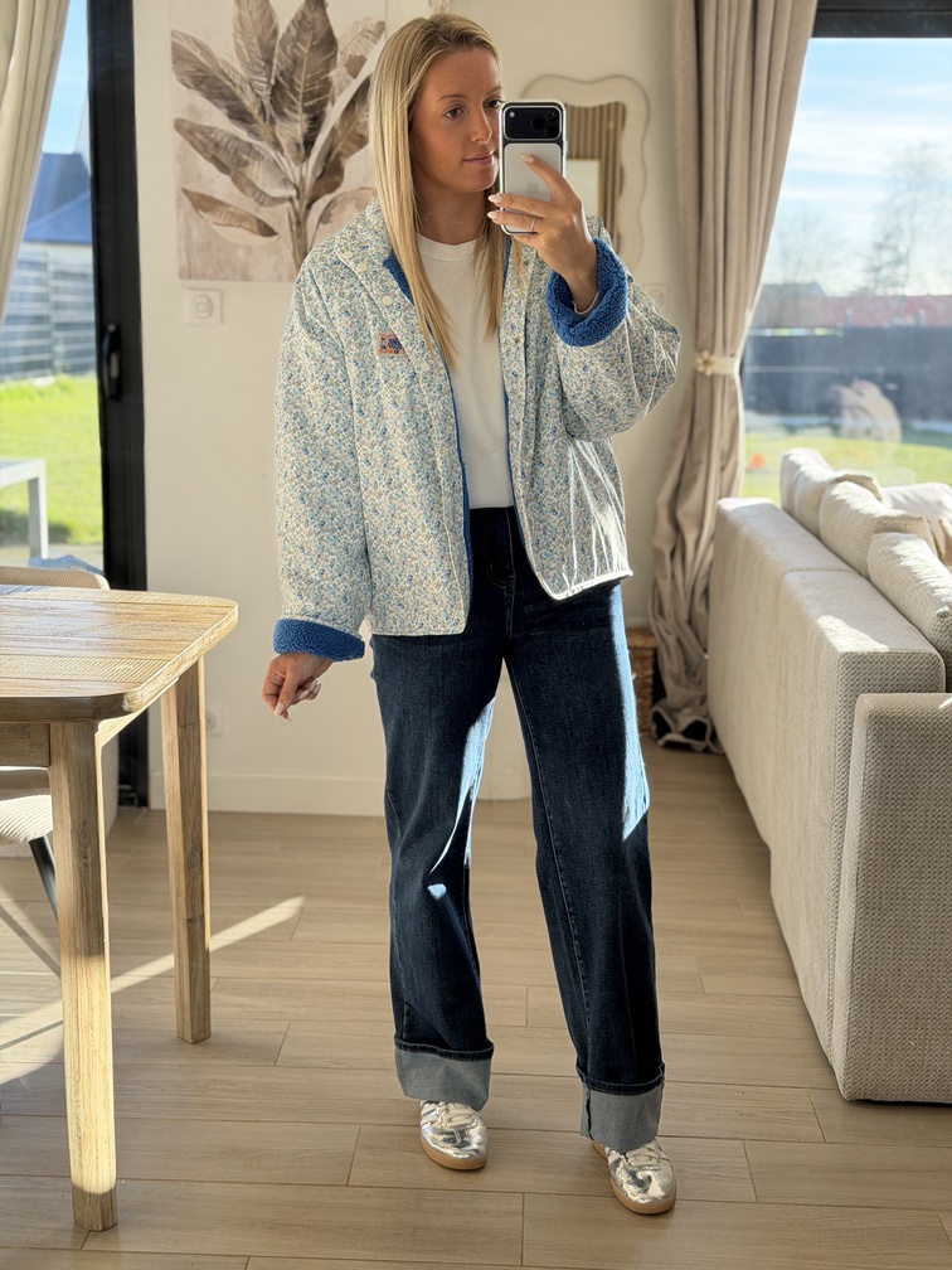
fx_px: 1760
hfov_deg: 30.3
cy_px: 635
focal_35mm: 48
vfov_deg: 39.7
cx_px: 476
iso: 80
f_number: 1.78
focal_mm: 6.76
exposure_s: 1/326
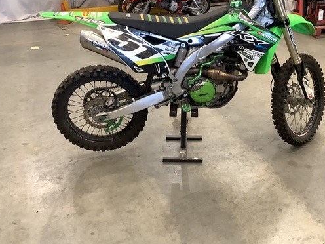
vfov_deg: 35.8
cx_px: 179
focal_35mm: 40
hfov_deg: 46.7
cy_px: 98
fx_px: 376
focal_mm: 3.3
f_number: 2.4
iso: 160
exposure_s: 1/50
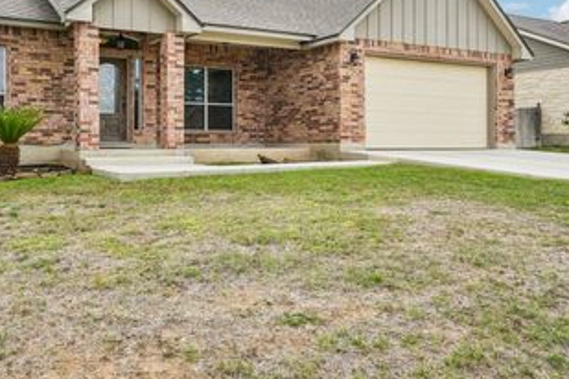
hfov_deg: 55.2
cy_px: 132
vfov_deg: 38.5
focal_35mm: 34
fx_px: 537
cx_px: 214
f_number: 8
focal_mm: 21
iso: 800
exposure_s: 1/1600
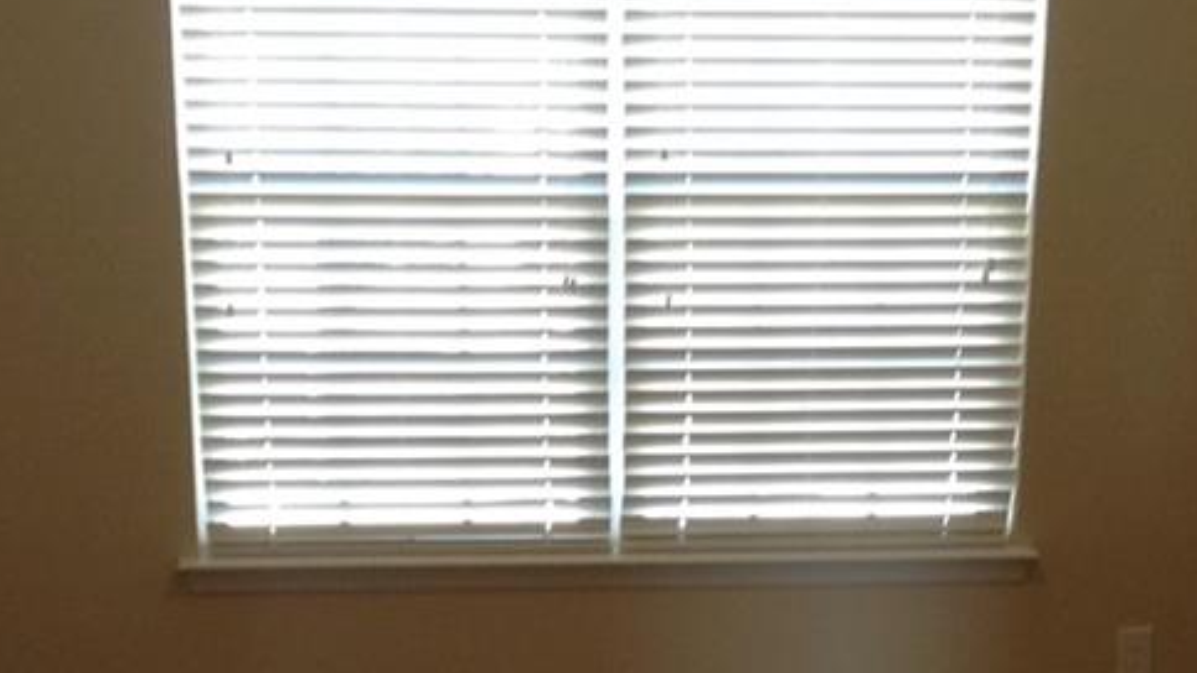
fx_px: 2412
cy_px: 668
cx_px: 633
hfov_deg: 27.9
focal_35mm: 76
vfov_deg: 15.6
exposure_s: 1/24
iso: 50
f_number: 2.4
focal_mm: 3.3
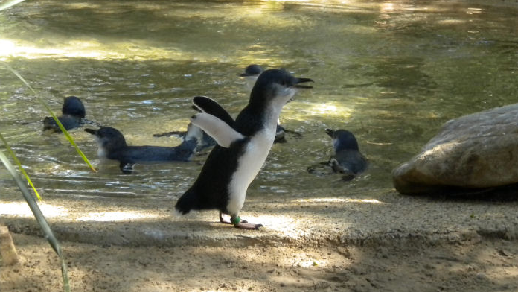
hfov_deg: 18.6
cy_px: 132
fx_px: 1580
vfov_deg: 10.5
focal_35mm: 115
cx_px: 258
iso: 400
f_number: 5.9
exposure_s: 1/182
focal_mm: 18.9
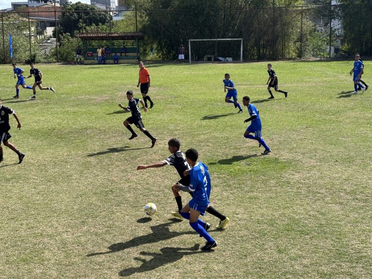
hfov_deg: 36.8
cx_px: 186
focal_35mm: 52
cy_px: 140
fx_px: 559
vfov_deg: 28.0
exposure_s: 1/1949
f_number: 1.6
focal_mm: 5.96
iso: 40
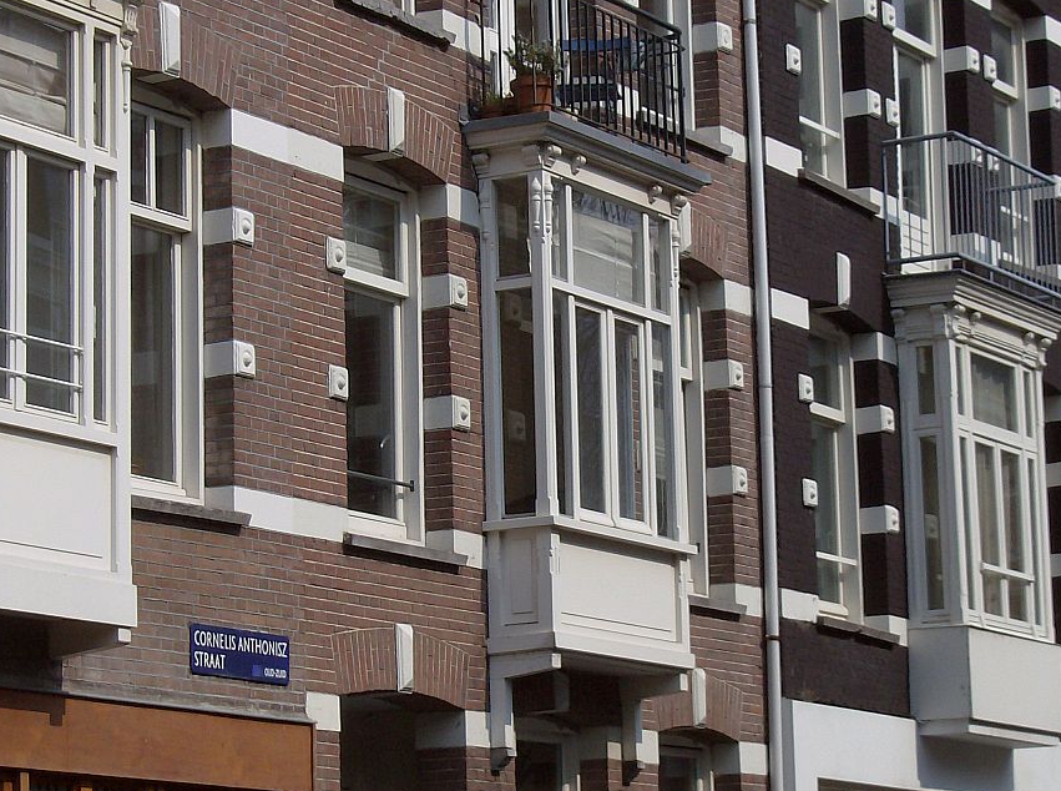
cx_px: 451
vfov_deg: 11.4
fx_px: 3975
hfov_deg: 15.2
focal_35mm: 130
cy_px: 386
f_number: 7.8
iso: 100
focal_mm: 18
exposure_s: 1/496
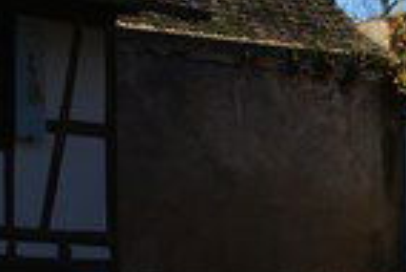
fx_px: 2517
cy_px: 50
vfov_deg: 6.2
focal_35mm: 223
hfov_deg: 8.9
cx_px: -249
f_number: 8
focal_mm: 31
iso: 100
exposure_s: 1/250
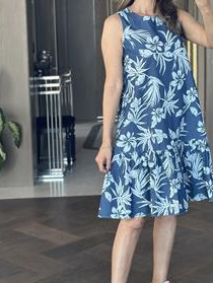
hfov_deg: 16.9
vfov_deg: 22.5
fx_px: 712
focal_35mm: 87
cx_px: 156
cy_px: 143
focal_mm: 6.86
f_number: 1.78
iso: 125
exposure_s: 1/73
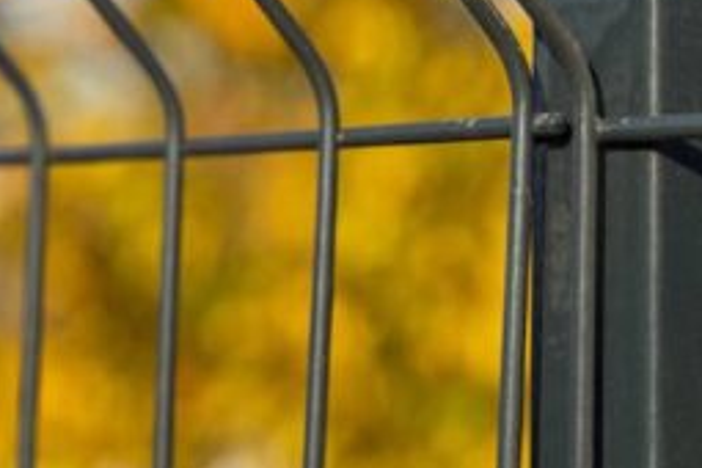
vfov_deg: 8.6
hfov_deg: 13.0
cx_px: 449
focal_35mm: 158
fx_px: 3081
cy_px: -151
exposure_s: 1/800
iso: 100
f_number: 4.5
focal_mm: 58
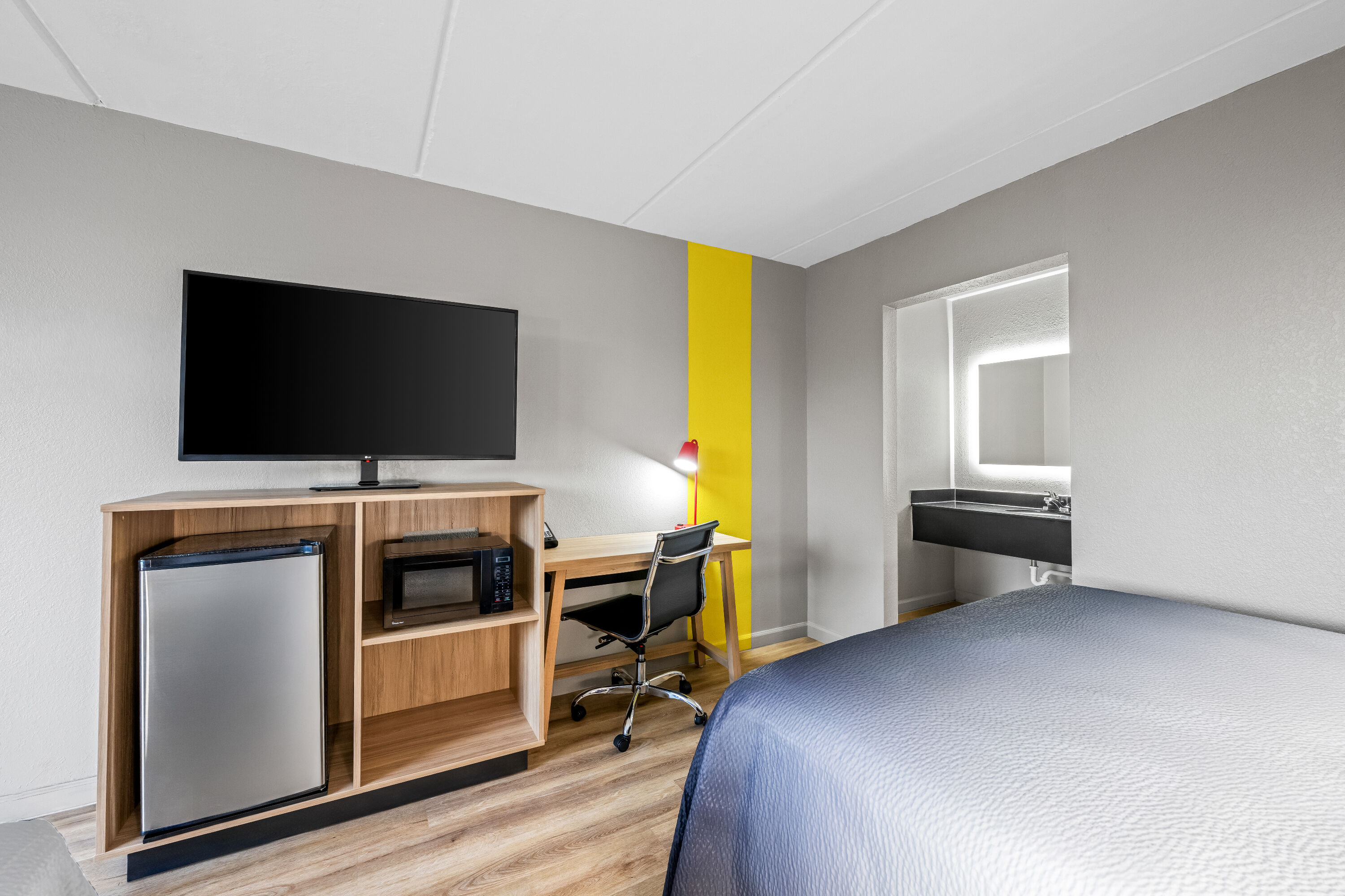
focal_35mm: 14
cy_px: 448
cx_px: 672
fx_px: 523
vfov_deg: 81.2
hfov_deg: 104.3
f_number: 8
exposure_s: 1/2
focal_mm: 14
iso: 800
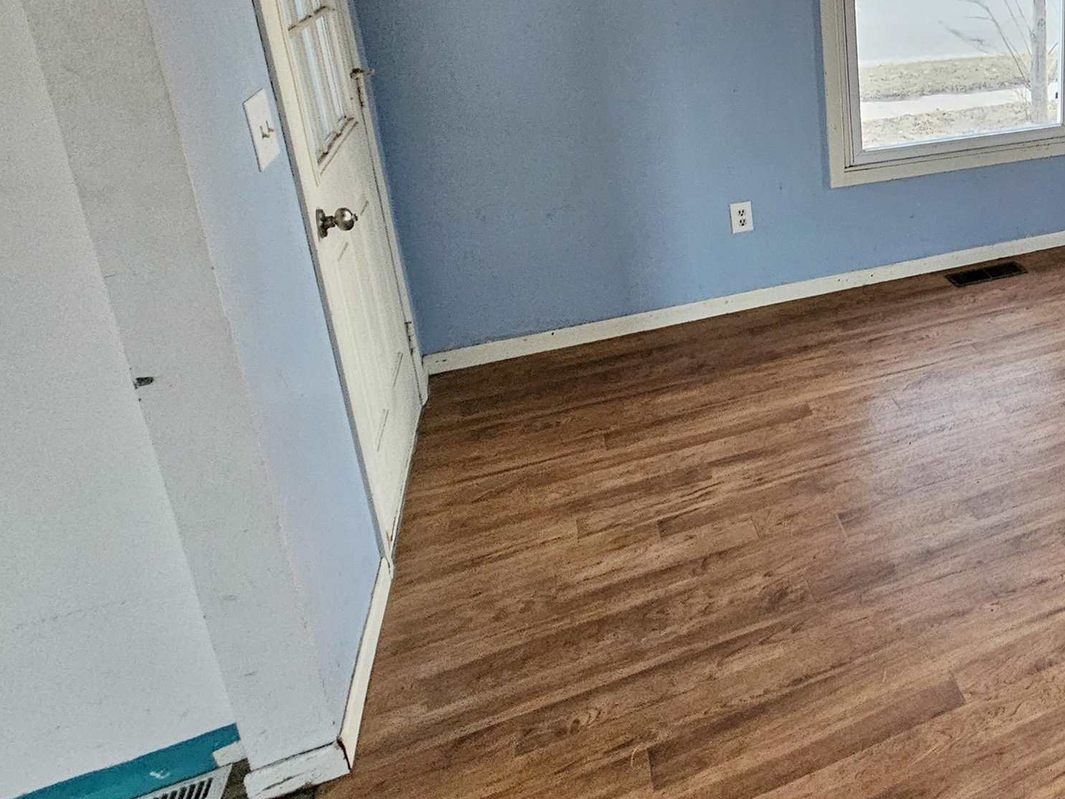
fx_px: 831
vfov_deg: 48.4
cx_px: 1081
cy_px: 157
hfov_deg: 51.3
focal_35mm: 27
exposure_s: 1/30
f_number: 2.2
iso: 640
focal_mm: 2.2
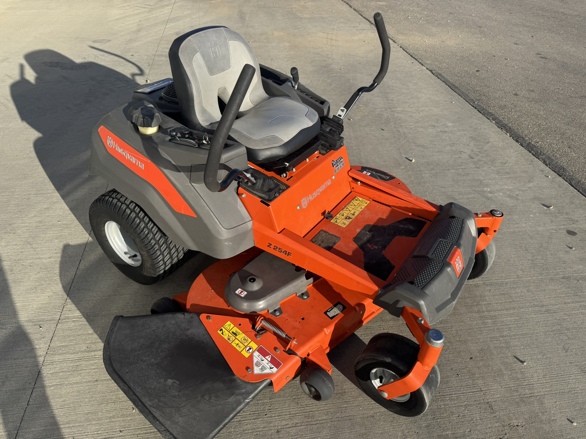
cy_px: 220
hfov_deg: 71.6
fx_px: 406
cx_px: 293
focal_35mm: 24
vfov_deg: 56.8
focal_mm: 6.76
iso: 80
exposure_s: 1/2959
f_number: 1.78
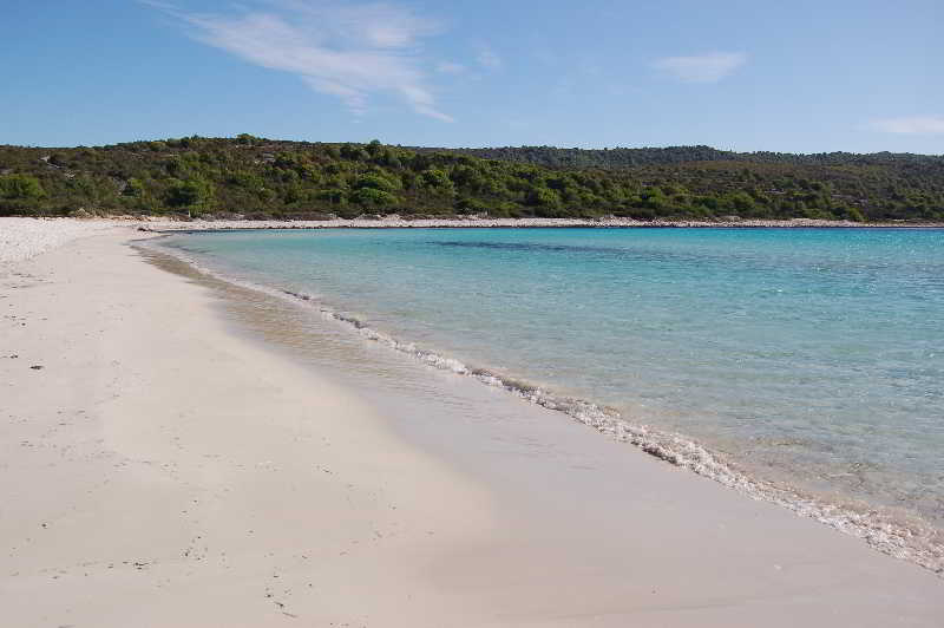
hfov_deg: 57.3
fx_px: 865
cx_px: 472
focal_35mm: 33
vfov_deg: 39.9
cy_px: 314
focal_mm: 22
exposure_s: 1/1250
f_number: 5
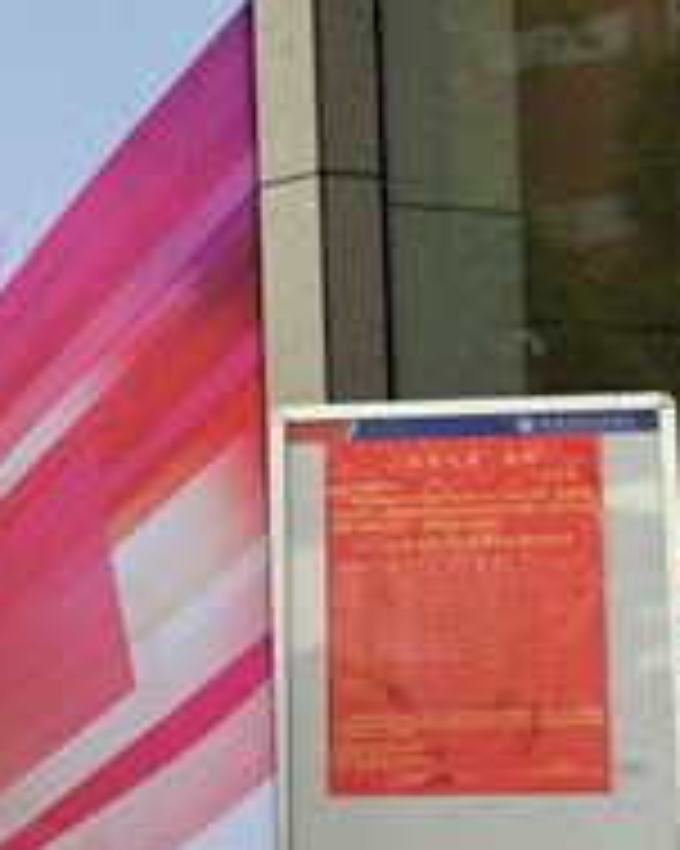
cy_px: 394
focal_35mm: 143
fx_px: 3600
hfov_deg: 10.4
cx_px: -369
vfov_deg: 13.5
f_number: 6.3
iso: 200
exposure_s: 1/160
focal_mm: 24
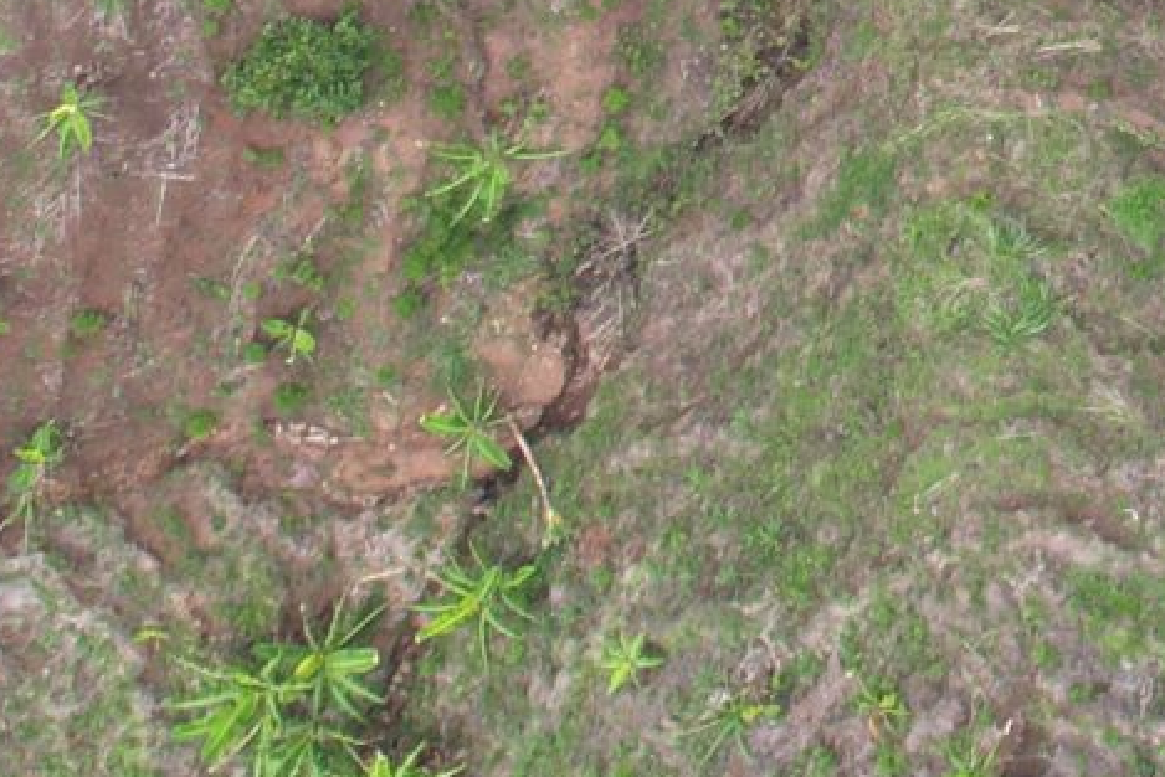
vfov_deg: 9.7
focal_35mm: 120
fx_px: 3884
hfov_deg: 15.0
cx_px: 2032
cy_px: -1257
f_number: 2.8
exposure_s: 1/640
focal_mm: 8.38
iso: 100
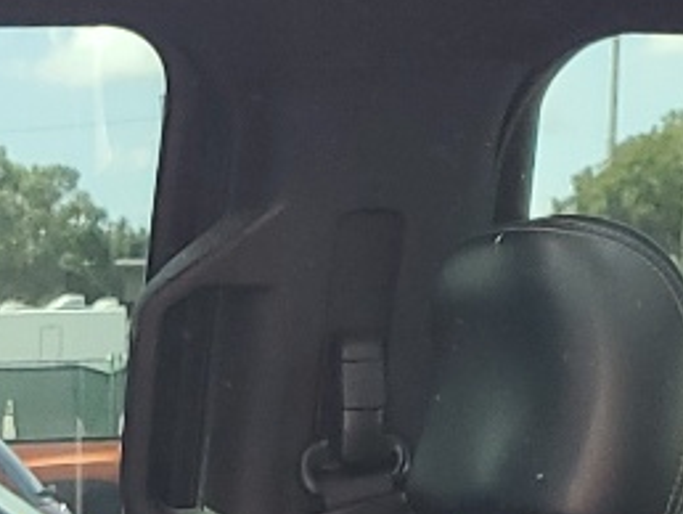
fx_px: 3180
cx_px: -278
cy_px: 1168
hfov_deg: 11.8
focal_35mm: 161
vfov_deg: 8.5
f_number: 1.5
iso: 59
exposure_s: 1/120
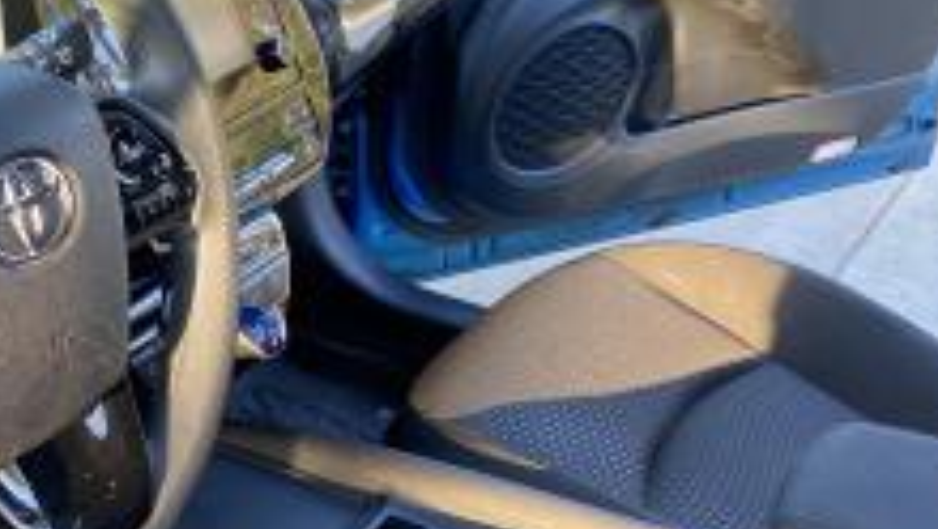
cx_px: 30
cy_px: 290
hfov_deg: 30.4
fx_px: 1617
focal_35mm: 65
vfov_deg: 18.6
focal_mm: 4.25
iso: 125
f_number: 1.8
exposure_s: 1/116
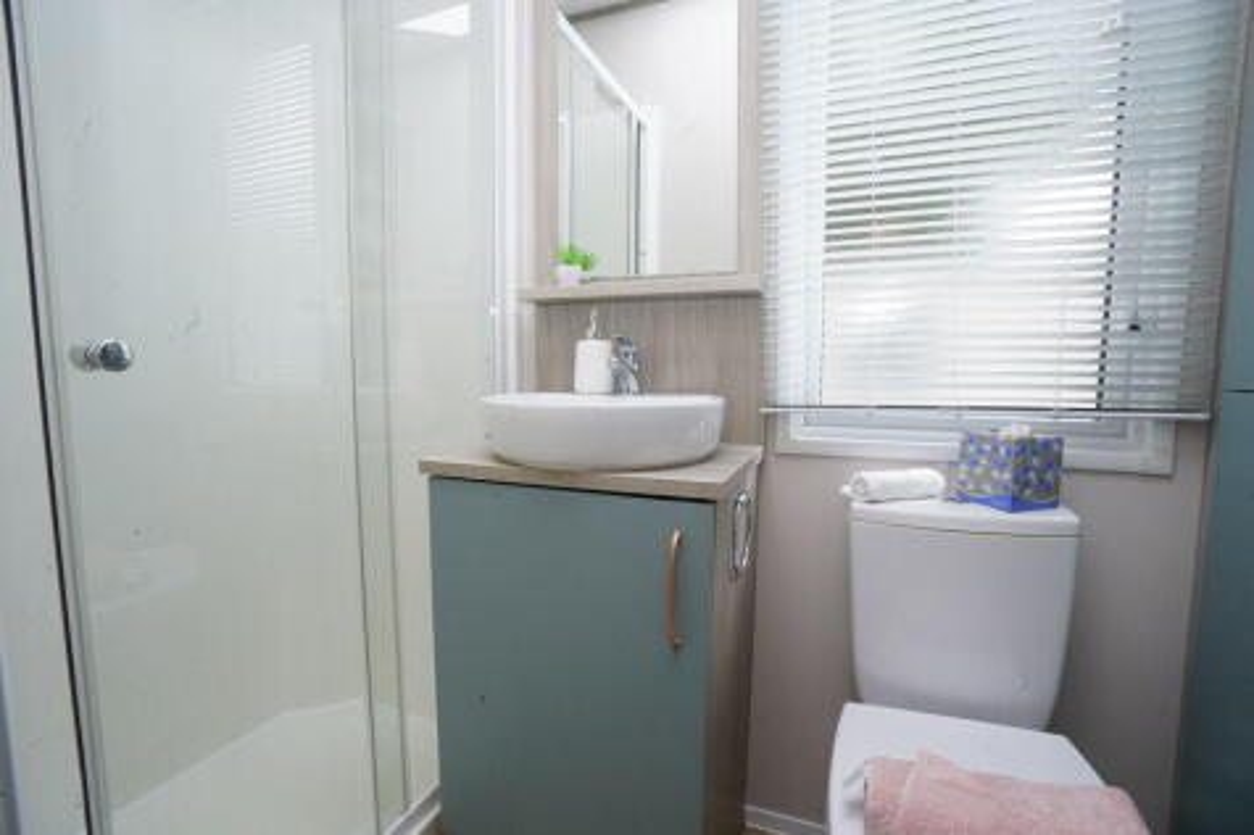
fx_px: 557
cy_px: 418
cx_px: 627
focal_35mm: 16
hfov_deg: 96.8
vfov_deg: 73.7
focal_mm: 16
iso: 1600
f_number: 16
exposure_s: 1/60
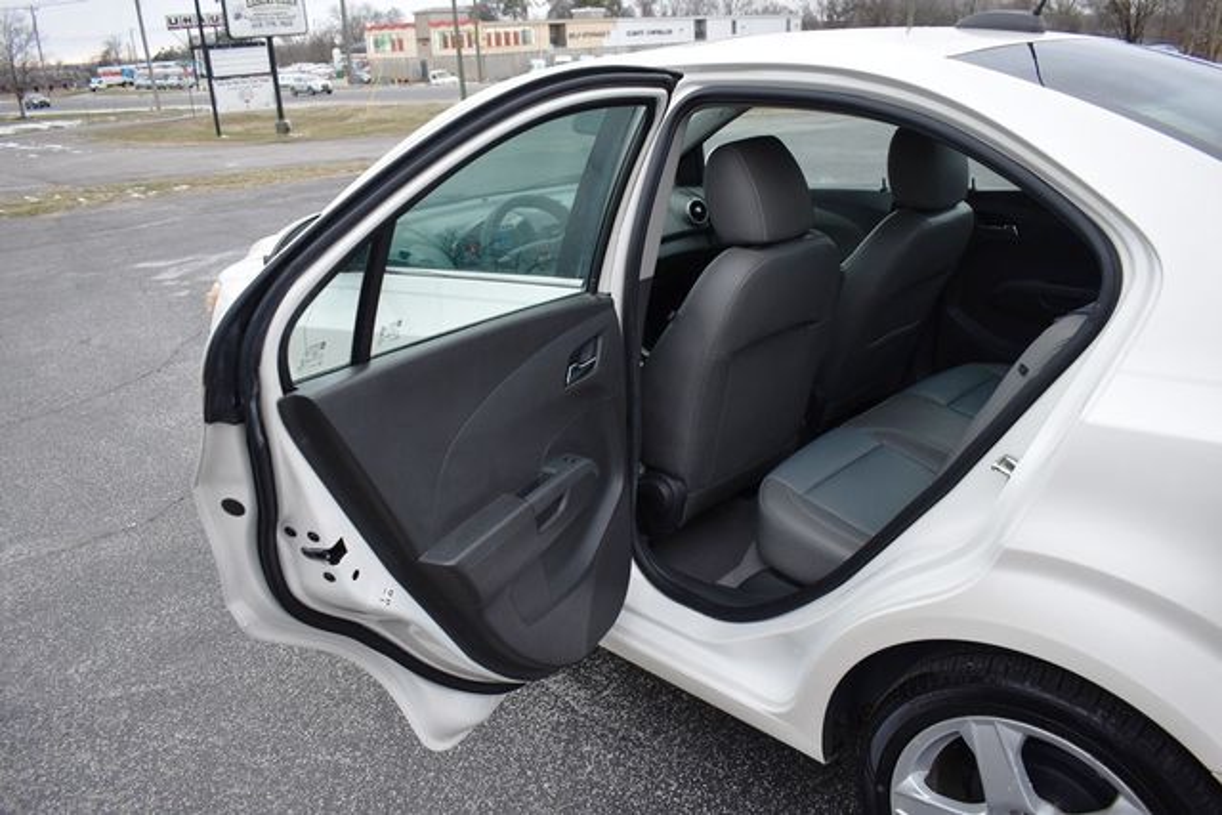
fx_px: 917
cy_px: 408
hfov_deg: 67.4
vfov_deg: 48.0
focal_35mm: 27
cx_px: 611
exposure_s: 1/250
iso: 400
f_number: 4.5
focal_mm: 18
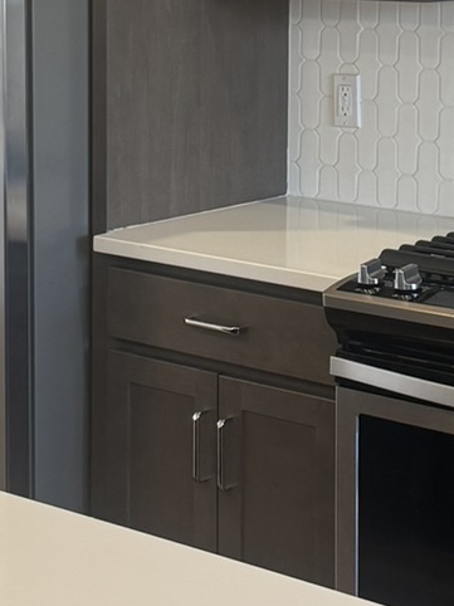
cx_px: 210
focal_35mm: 102
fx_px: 1785
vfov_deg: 19.0
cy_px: 73
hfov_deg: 14.5
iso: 160
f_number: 1.78
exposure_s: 1/120
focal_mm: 6.86
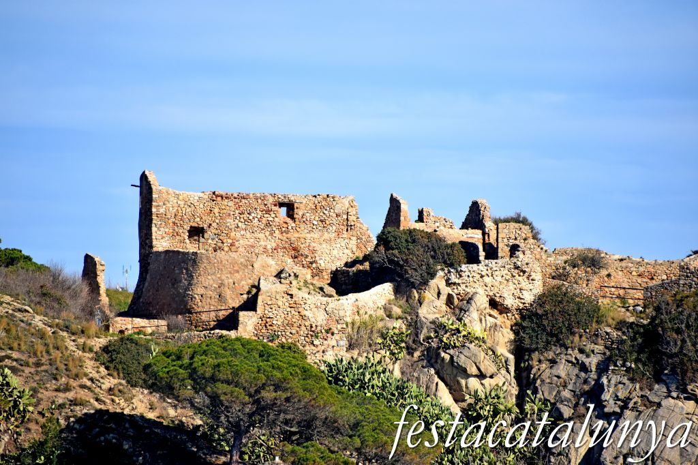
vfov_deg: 3.1
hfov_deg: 4.6
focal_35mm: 450
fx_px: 8722
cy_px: 232
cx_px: 349
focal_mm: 300
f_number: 8
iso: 320
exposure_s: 1/1000
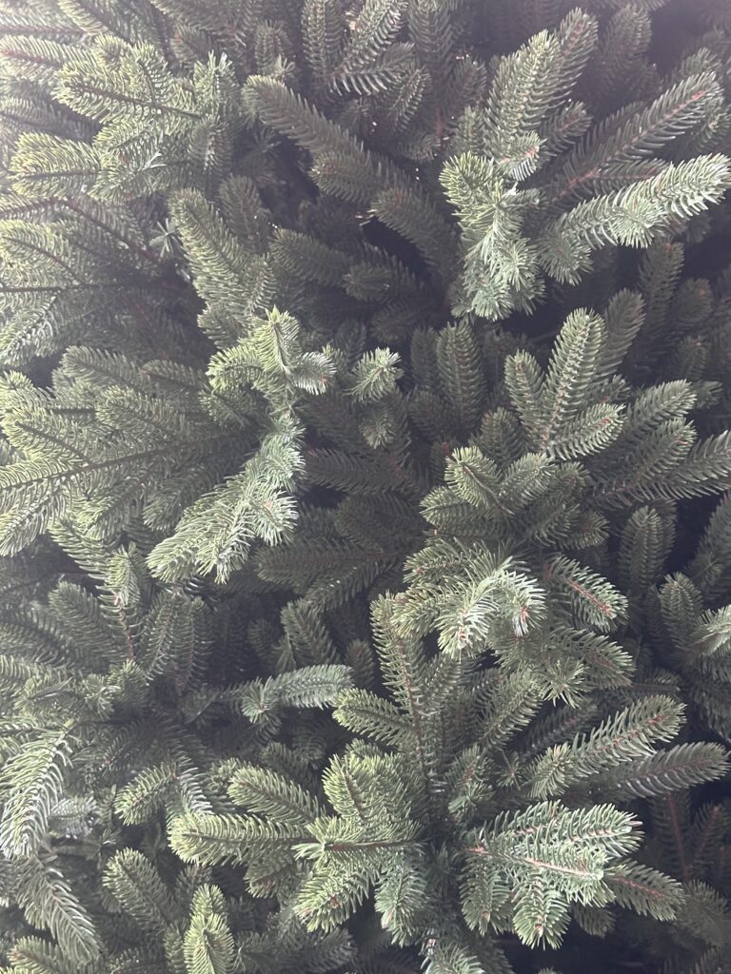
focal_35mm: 48
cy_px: 487
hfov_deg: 30.3
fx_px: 1352
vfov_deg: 39.7
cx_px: 366
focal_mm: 6.86
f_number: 1.78
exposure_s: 1/37
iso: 500
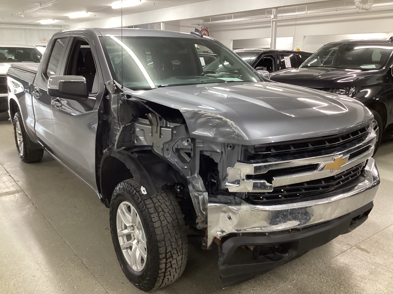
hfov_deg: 58.4
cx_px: 196
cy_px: 147
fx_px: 352
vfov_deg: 45.4
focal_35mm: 31
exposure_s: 1/50
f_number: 2.4
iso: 320
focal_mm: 3.3
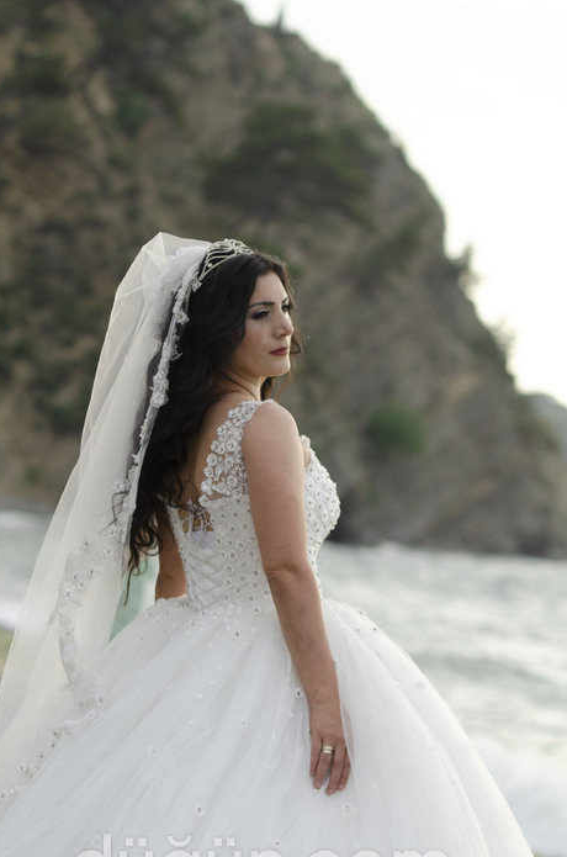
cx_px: 259
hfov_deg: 10.0
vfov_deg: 15.1
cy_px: 453
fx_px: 3229
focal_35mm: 136
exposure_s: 1/500
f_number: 2.8
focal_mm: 82
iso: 160
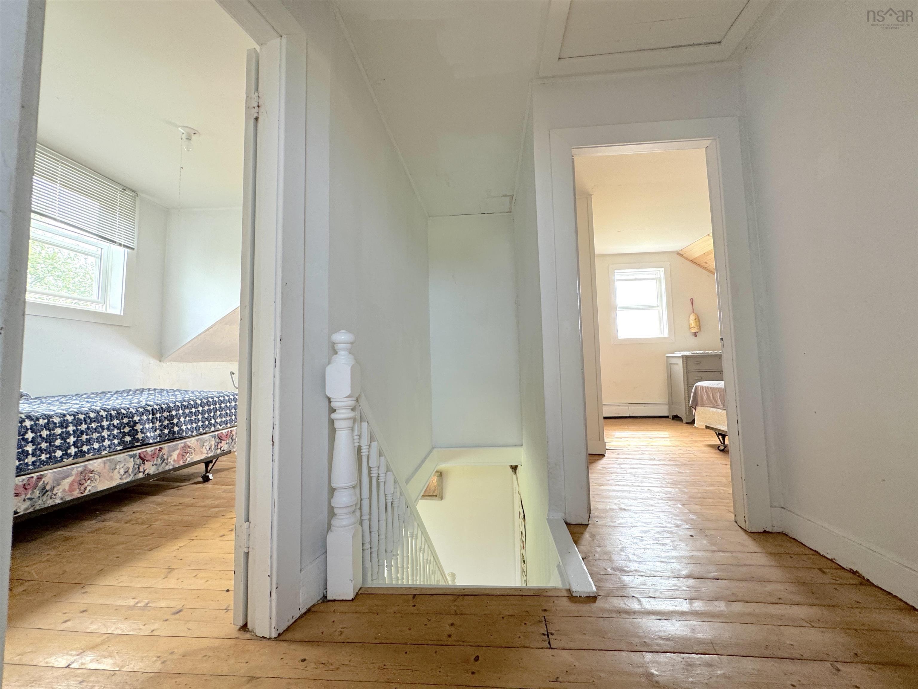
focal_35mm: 14
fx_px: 371
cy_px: 344
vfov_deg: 85.7
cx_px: 459
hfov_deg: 102.1
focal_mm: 2.22
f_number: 2.2
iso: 125
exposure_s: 1/99
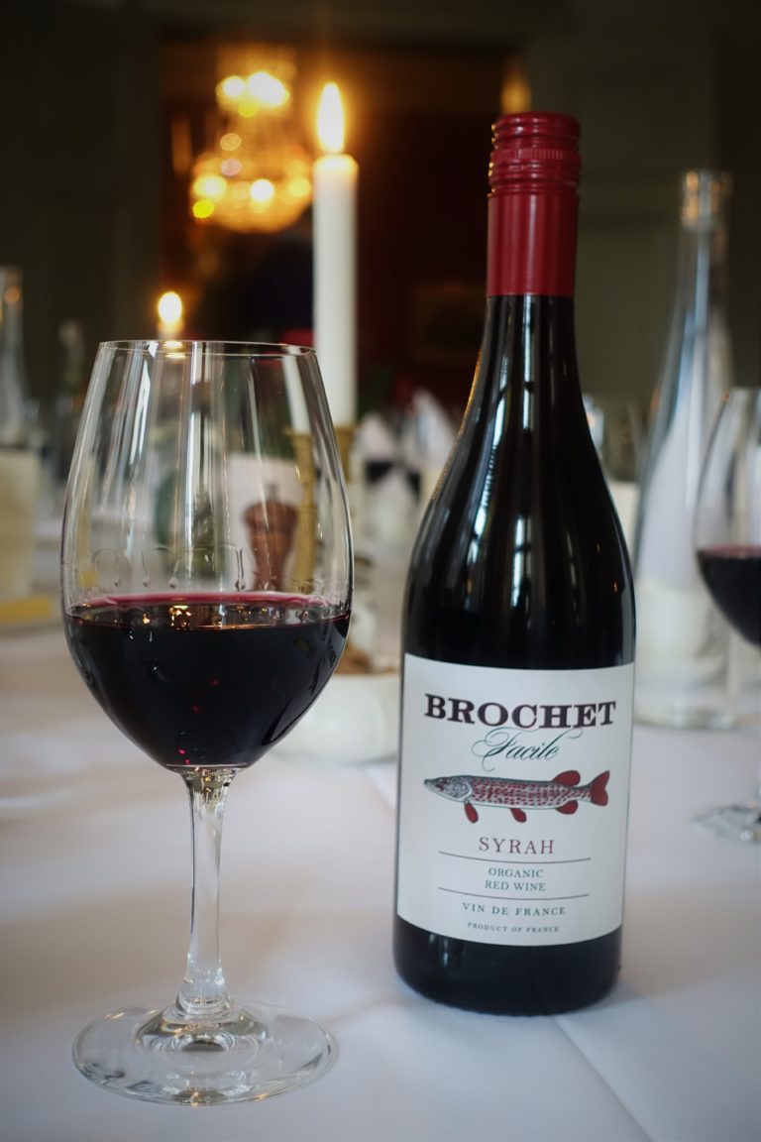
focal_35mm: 49
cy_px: 571
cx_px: 380
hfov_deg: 27.5
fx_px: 1554
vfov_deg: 40.3
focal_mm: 17.9
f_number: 2.8
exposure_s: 1/30
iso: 800
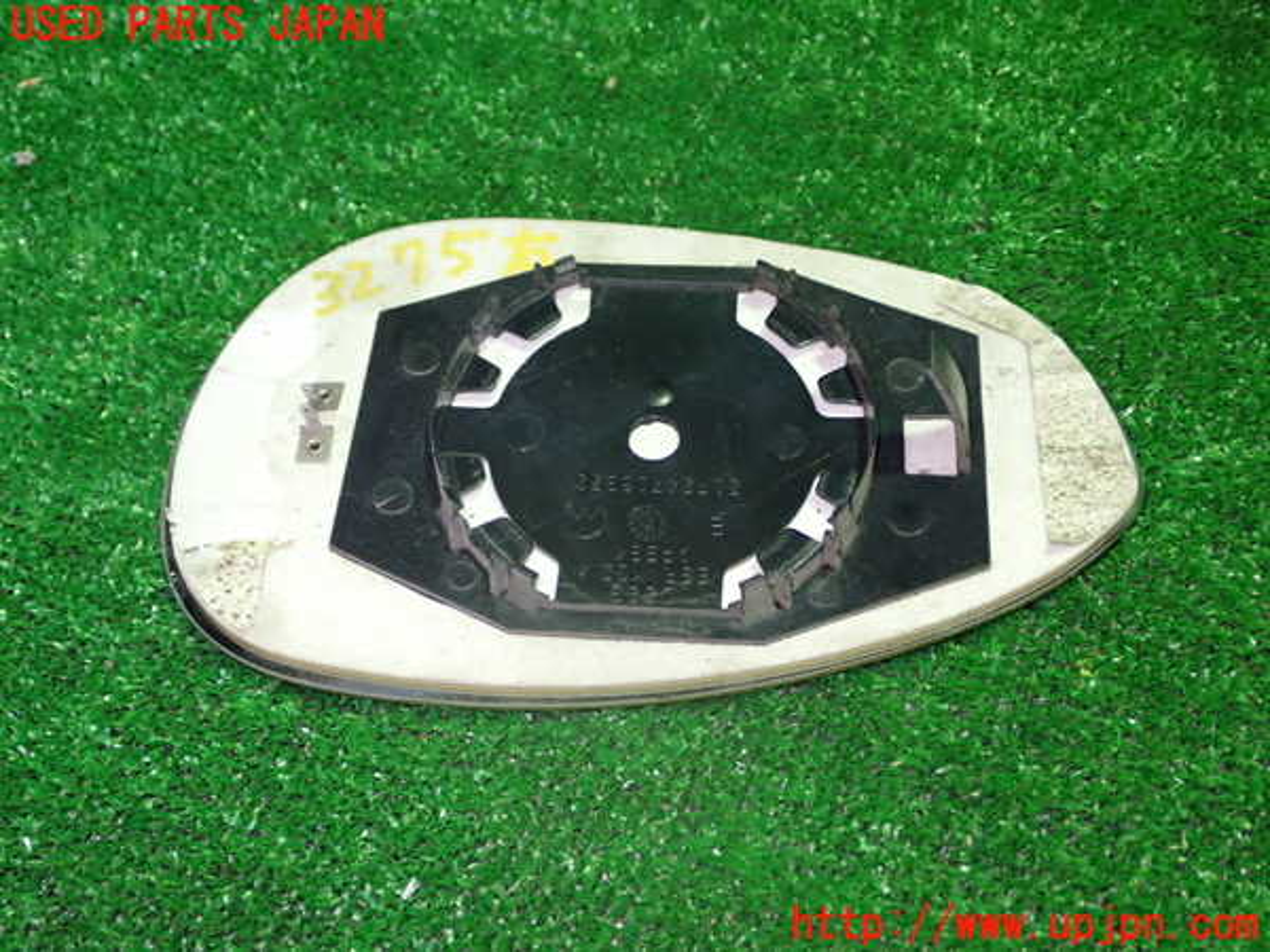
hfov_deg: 45.8
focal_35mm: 41
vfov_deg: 35.1
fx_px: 1504
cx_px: 635
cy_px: 476
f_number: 2.8
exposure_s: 1/30
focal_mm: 7.31
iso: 800
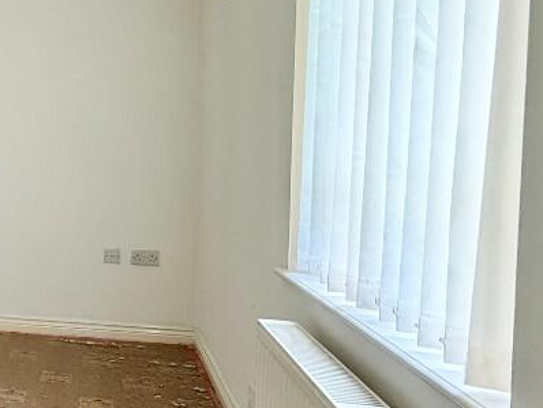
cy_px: 177
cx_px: -40
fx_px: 565
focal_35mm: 36
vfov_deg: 39.6
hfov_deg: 41.9
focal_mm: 2.22
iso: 400
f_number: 2.2
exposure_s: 1/79
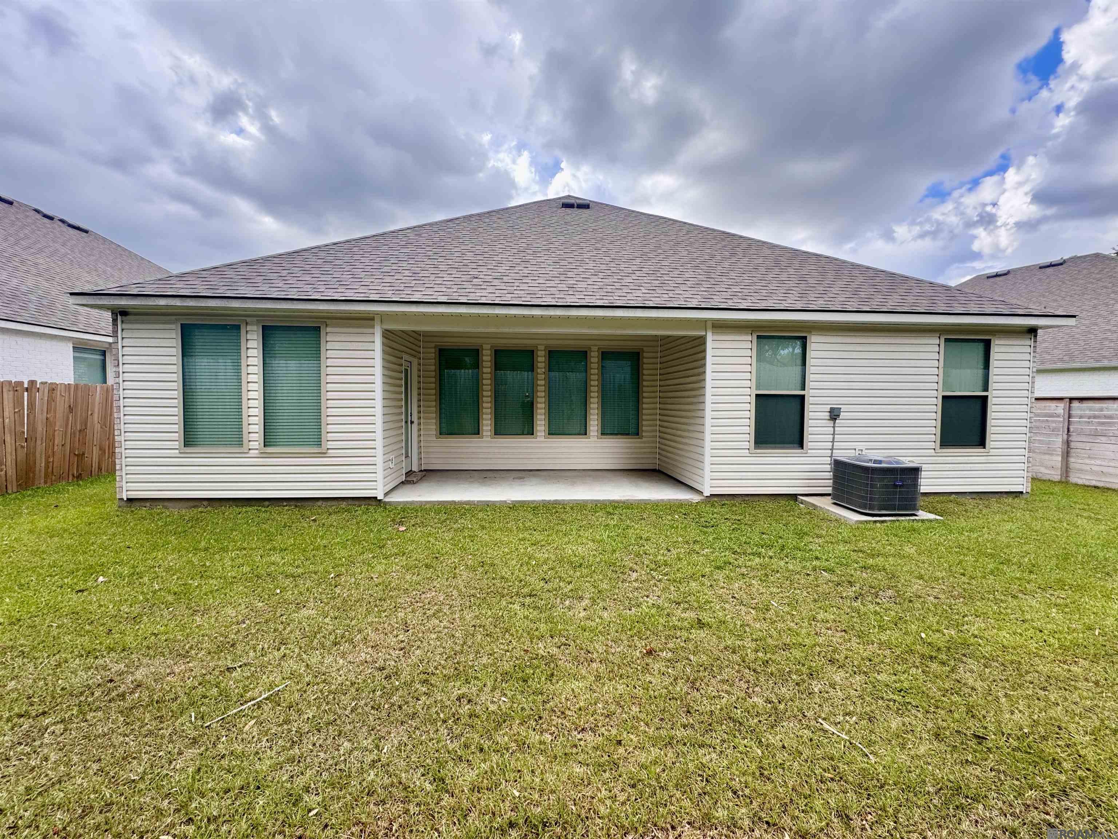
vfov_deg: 85.7
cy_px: 420
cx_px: 559
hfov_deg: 102.1
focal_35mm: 14
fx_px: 452
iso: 40
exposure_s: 1/321
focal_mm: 2.22
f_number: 2.2
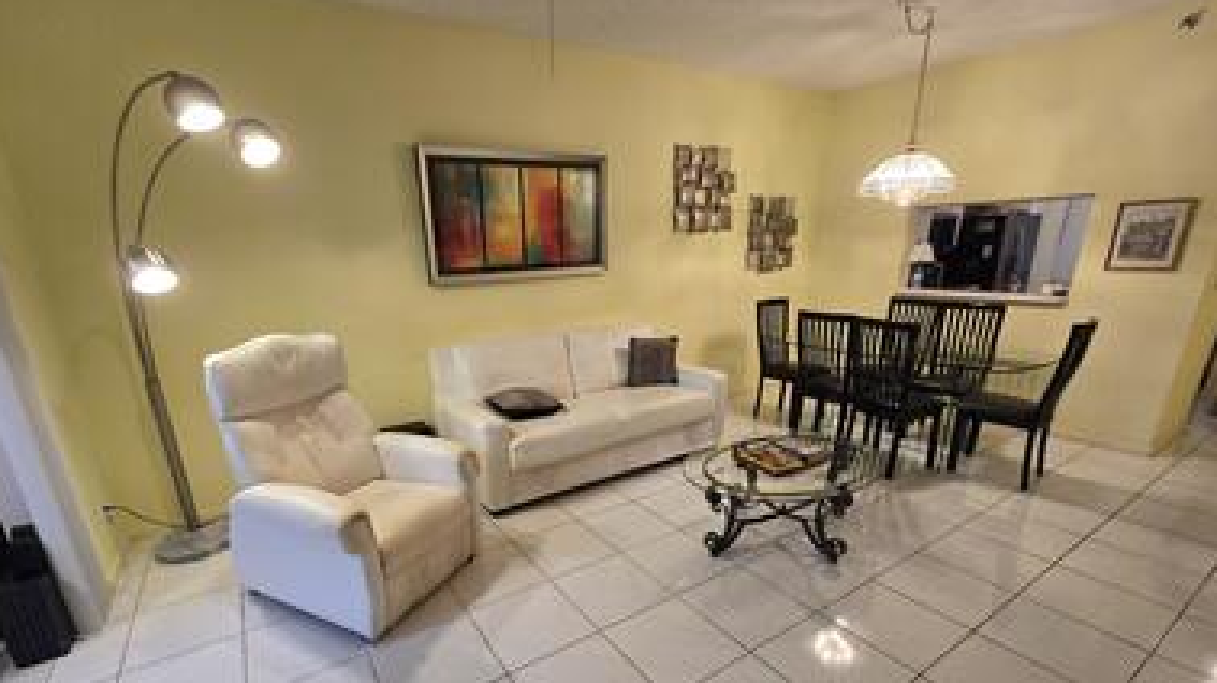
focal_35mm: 15
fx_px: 484
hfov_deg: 103.0
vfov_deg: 69.5
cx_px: 580
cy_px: 419
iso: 200
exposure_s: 1/60
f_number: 2.2
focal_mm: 2.2
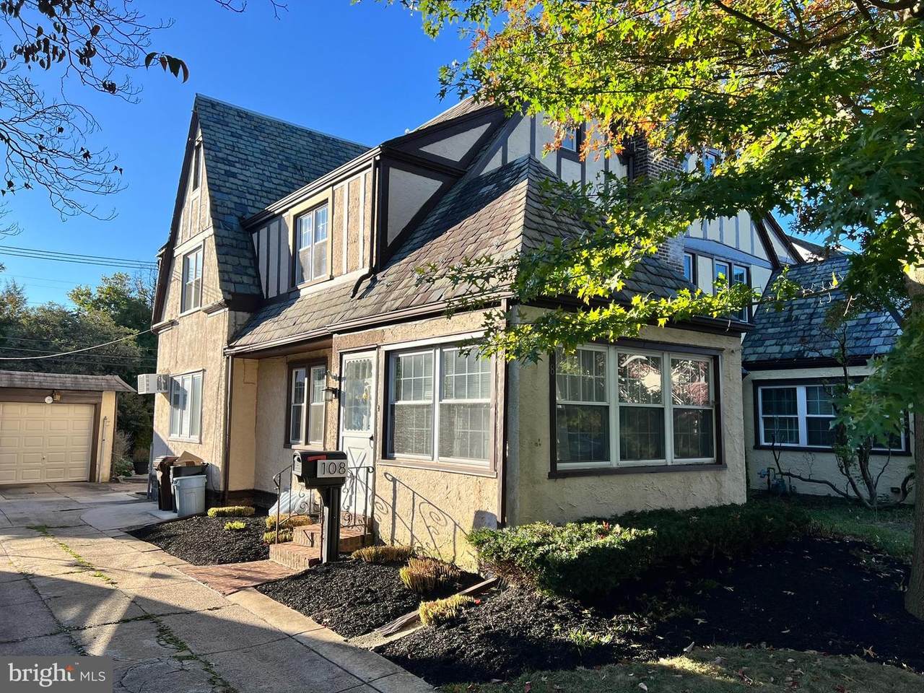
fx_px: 694
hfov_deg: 67.3
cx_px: 462
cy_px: 346
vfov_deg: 53.1
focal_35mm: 26
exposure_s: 1/1531
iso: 50
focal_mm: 5.7
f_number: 1.5
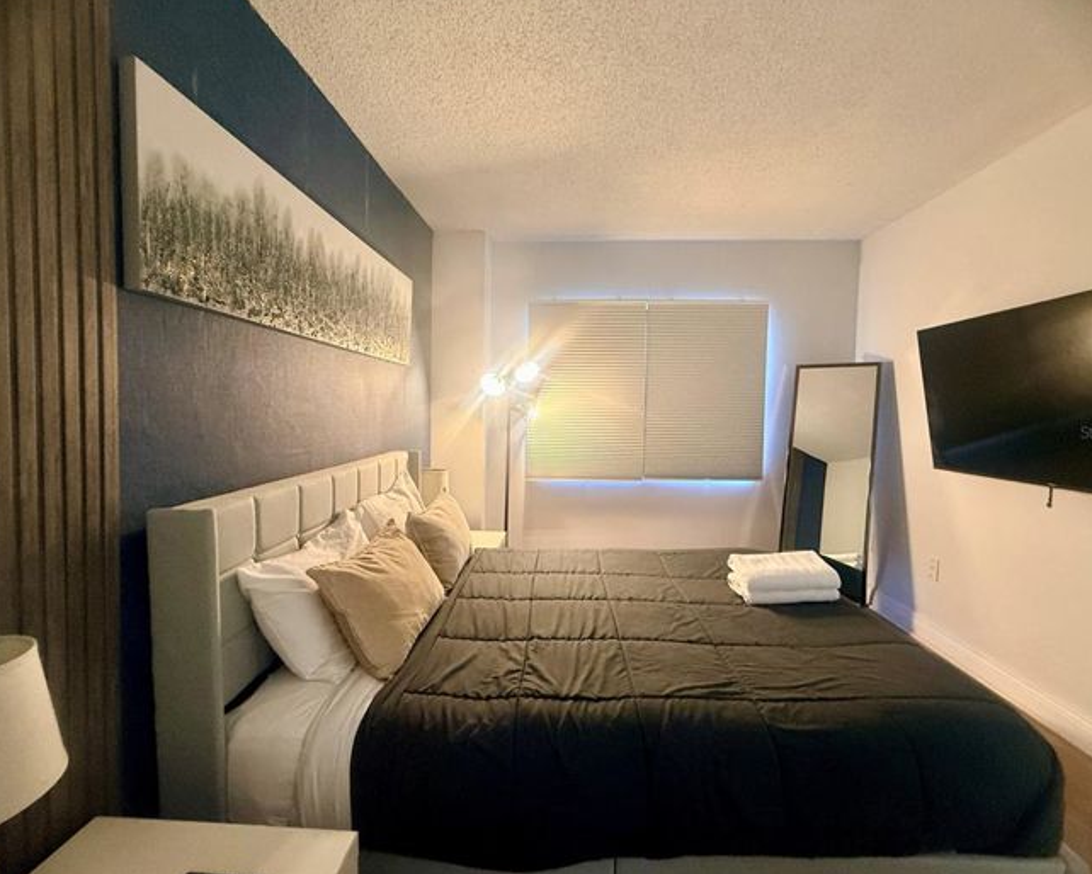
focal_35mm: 15
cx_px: 552
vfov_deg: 84.1
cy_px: 432
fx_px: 485
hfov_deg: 96.8
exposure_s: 1/60
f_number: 2.2
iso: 400
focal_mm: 2.22
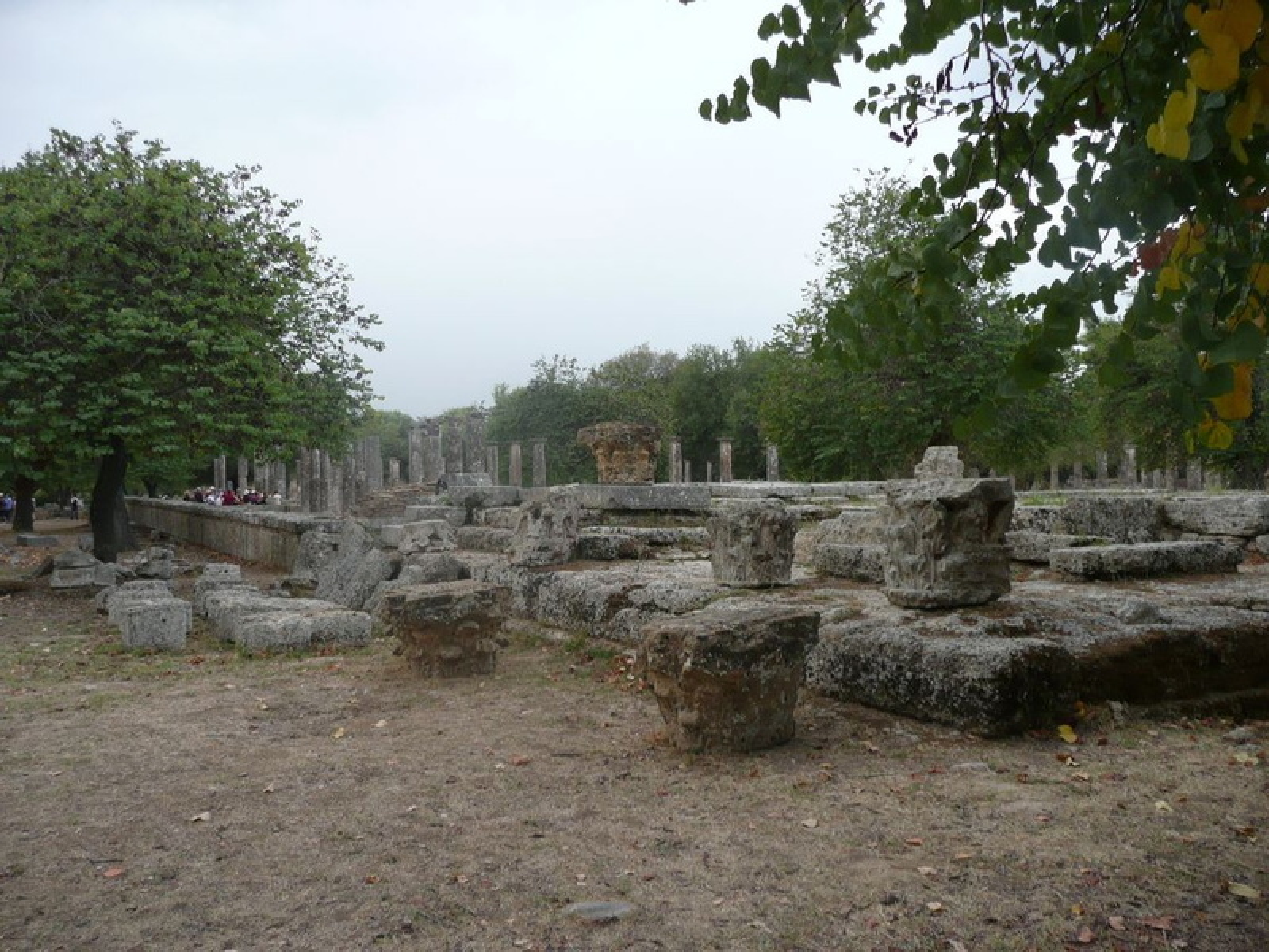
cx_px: 634
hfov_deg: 63.4
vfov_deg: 49.7
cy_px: 476
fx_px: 1026
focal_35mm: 28
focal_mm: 4.6
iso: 100
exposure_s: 1/40
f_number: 3.3
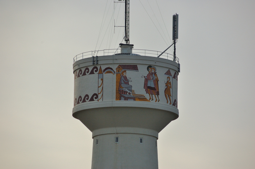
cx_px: 128
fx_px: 2122
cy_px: 84
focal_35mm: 300
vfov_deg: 4.6
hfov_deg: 6.9
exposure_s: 1/1250
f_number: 9
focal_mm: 200
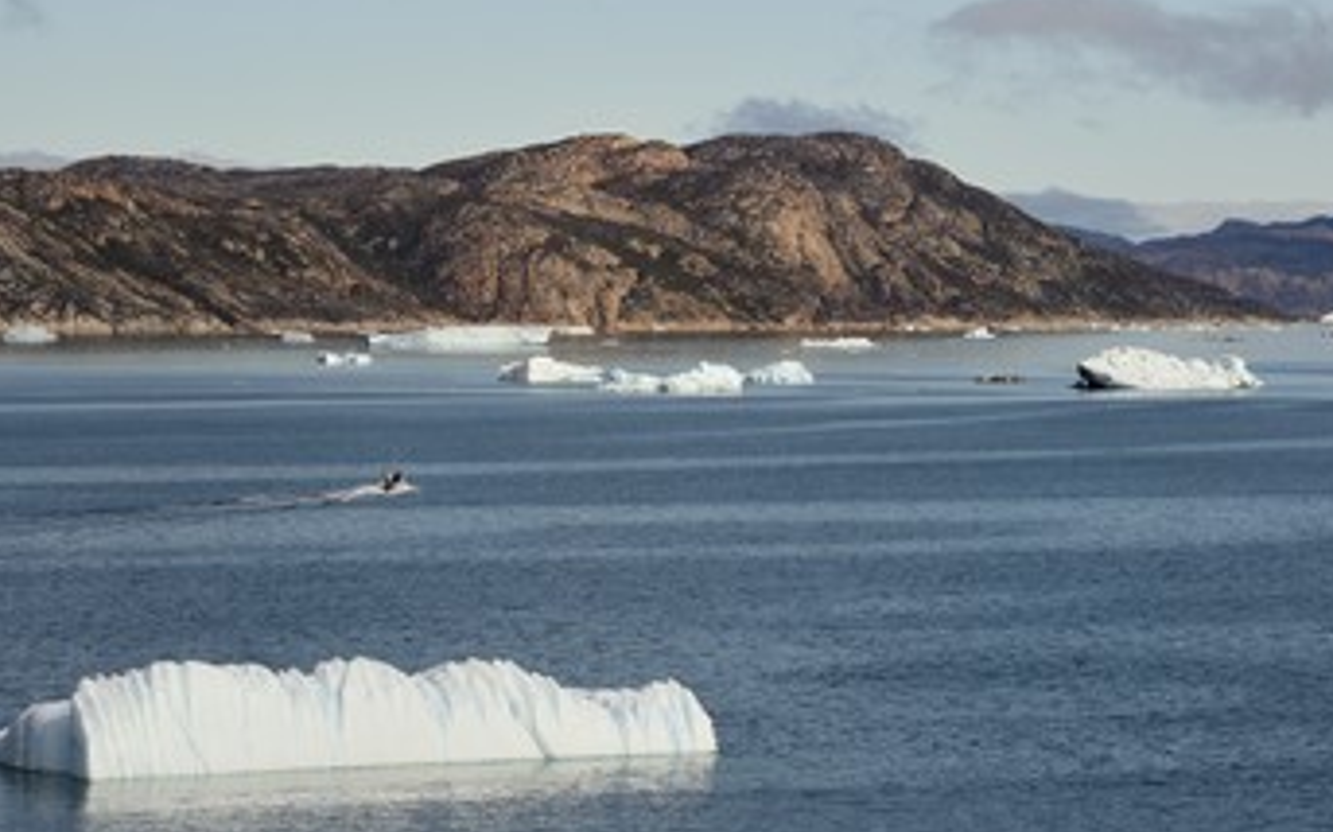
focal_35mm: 231
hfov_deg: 9.1
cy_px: 432
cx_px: 614
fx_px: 8388
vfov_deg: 5.7
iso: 200
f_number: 13
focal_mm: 185
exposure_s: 1/400
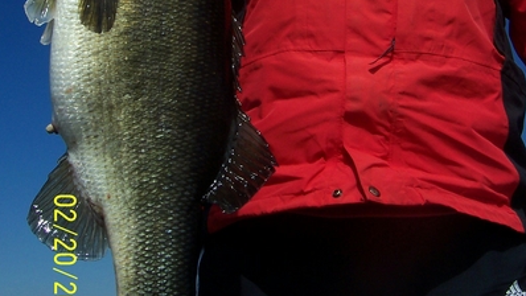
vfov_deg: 21.7
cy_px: 24
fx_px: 753
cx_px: 263
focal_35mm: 54
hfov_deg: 38.5
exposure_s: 1/1000
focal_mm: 5.6
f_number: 5.6
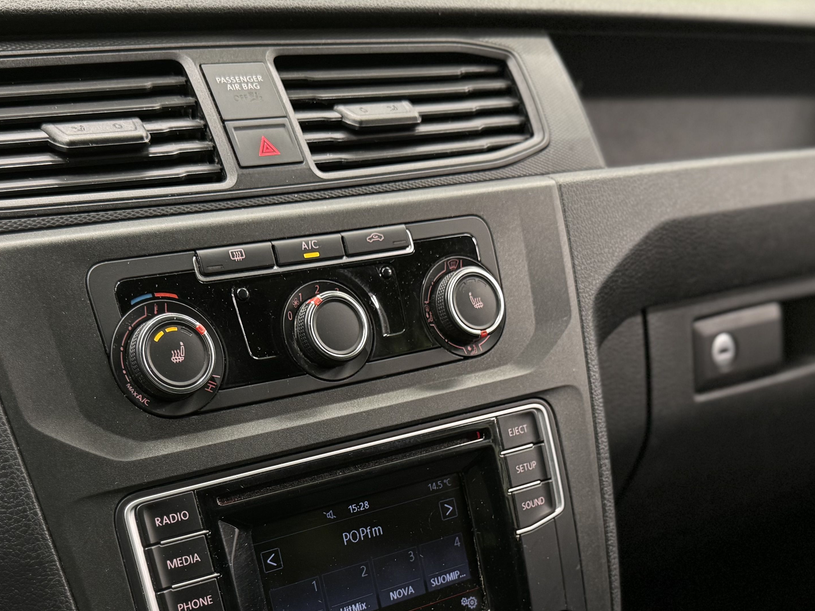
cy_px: 488
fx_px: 1130
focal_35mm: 48
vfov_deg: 29.6
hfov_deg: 39.6
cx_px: 364
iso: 320
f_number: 1.78
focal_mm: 6.76
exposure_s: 1/50
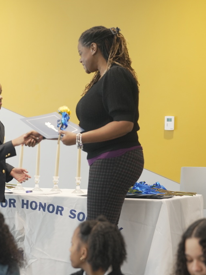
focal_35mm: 128
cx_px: 24
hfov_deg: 11.5
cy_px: 136
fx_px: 1015
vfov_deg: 15.4
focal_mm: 88
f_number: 3.5
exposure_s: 1/200
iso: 2500
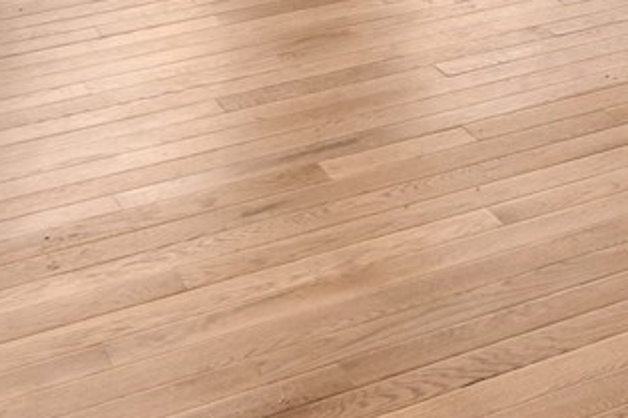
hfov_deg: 14.8
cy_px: -521
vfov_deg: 11.4
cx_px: 1378
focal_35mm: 104
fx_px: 1814
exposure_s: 1/2.5
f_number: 7.1
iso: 320
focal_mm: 16
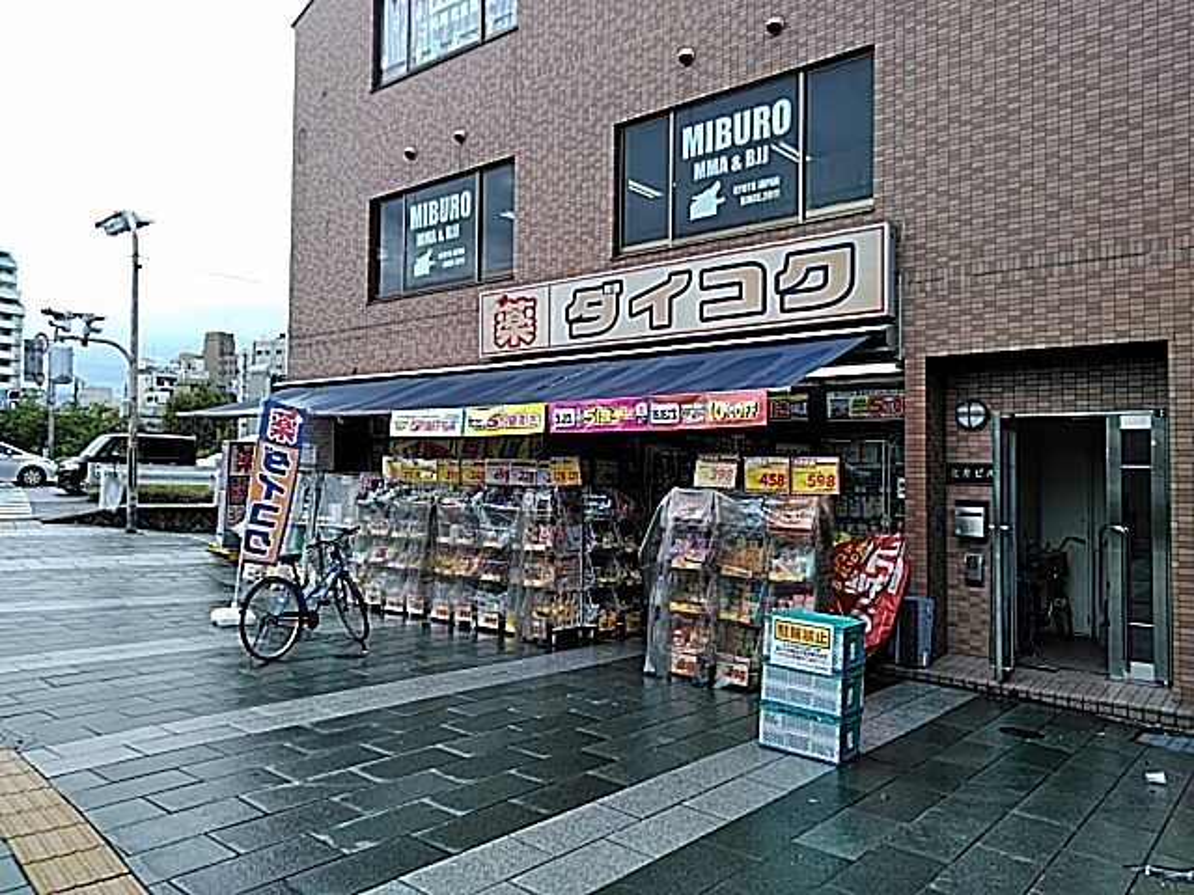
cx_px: 597
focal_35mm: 27
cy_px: 448
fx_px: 931
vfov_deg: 51.4
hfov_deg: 65.3
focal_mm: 3.46
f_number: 2.2
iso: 60
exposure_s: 1/763
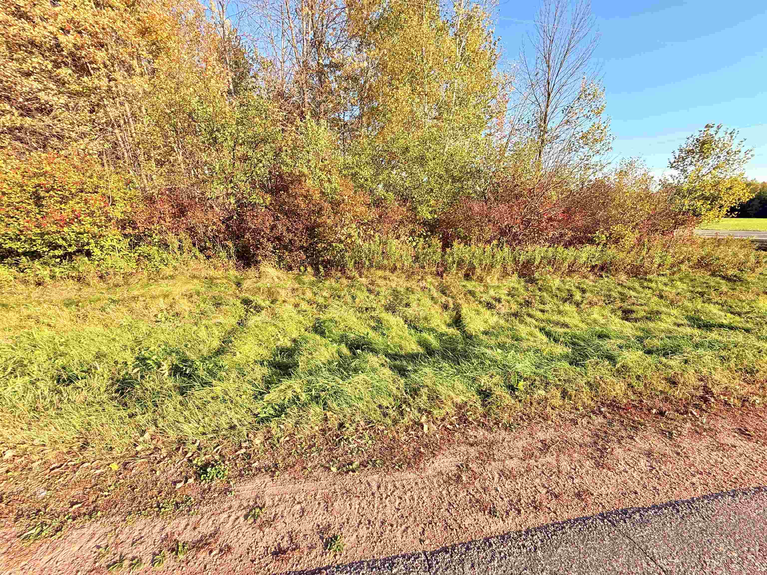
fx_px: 310
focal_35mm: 14
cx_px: 384
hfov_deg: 102.1
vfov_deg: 85.7
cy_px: 288
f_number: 2.2
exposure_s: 1/506
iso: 50
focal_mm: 2.22
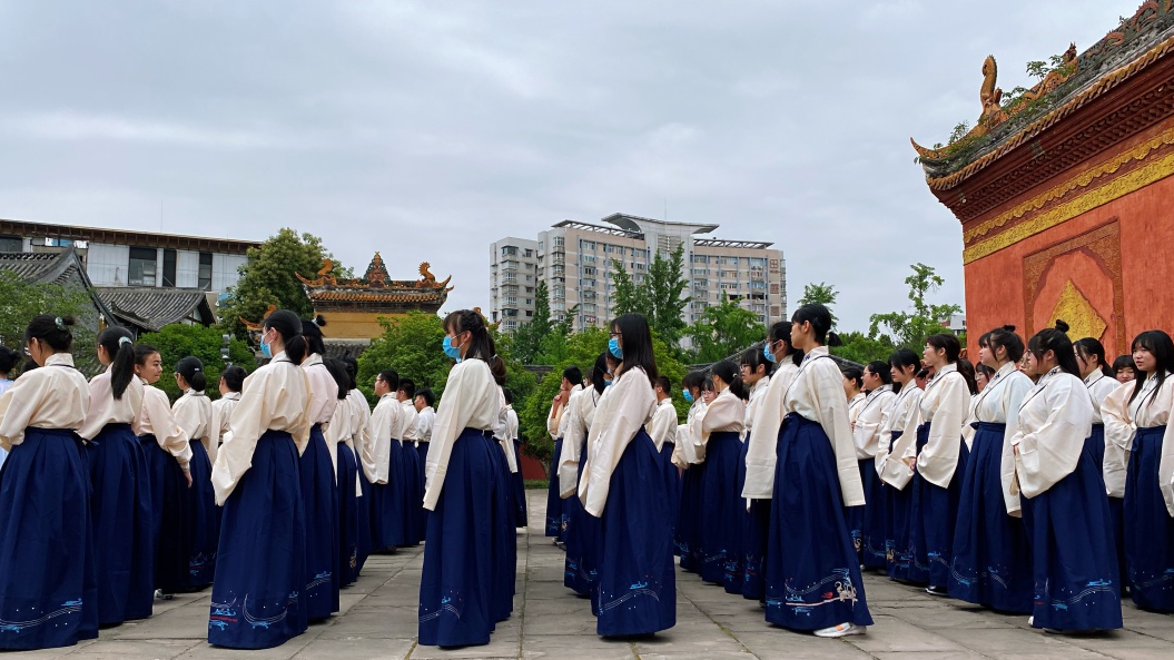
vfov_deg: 40.0
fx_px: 903
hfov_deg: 66.1
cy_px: 387
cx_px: 590
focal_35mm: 29
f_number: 1.8
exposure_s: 1/1272
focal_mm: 4.25
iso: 32
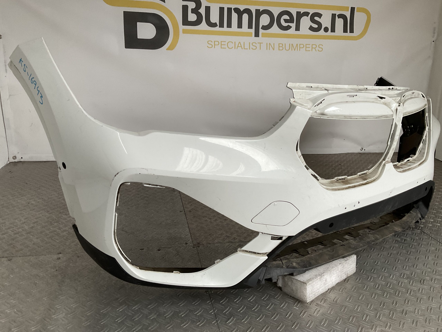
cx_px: 221
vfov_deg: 48.2
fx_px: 370
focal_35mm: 29
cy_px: 166
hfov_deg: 61.7
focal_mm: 3
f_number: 1.8
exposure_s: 1/100
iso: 64
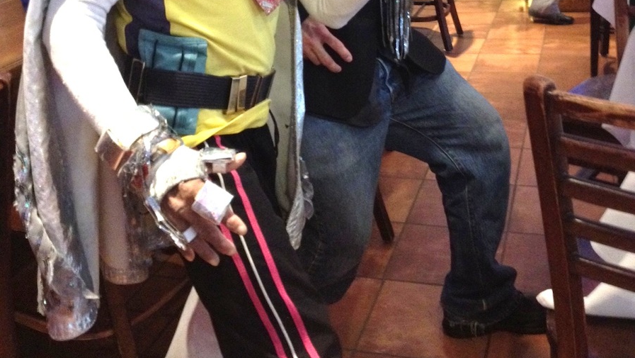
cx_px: 317
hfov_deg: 40.6
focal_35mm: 51
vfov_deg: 22.7
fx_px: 859
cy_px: 7
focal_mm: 4.28
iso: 400
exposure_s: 1/20
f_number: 2.4
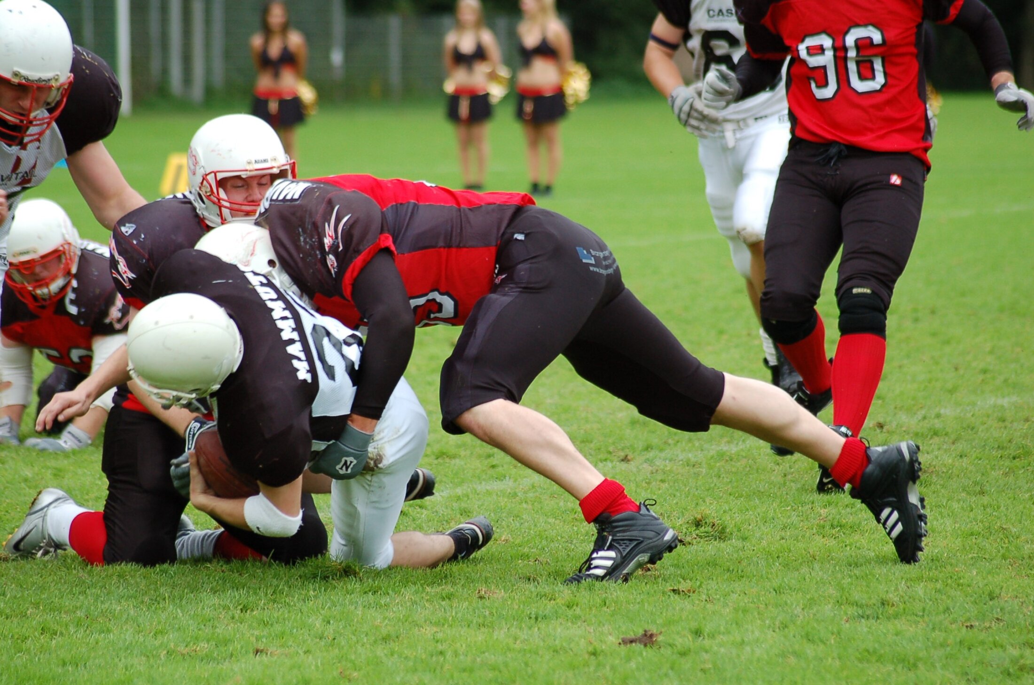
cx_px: 517
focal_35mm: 255
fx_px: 7310
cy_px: 342
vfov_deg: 5.4
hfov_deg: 8.1
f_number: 4.8
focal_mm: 170
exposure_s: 1/500
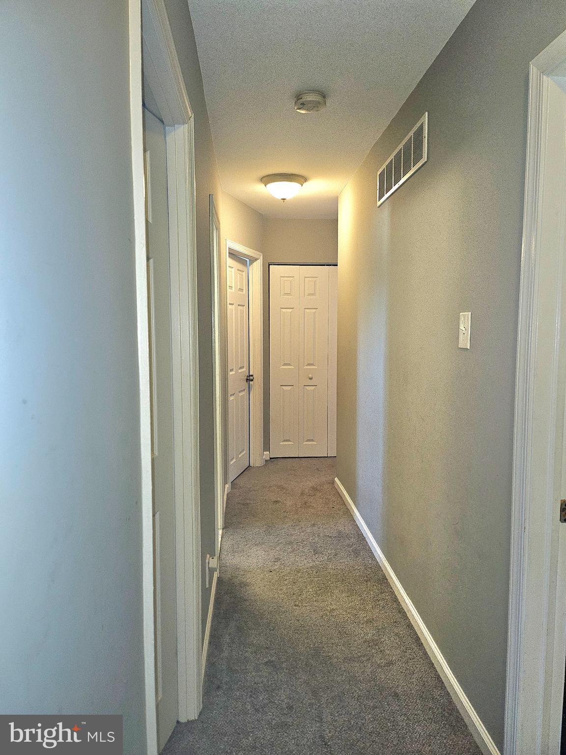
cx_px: 283
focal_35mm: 24
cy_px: 378
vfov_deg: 71.6
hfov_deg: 56.8
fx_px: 523
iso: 100
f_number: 1.8
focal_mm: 5
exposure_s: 1/40
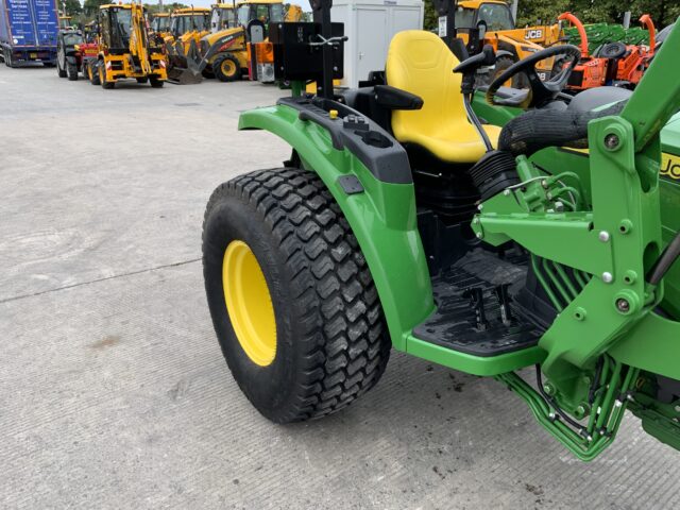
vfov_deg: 48.2
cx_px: 340
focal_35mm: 29
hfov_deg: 61.7
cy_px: 255
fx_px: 570
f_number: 1.8
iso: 16
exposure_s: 1/650
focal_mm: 3
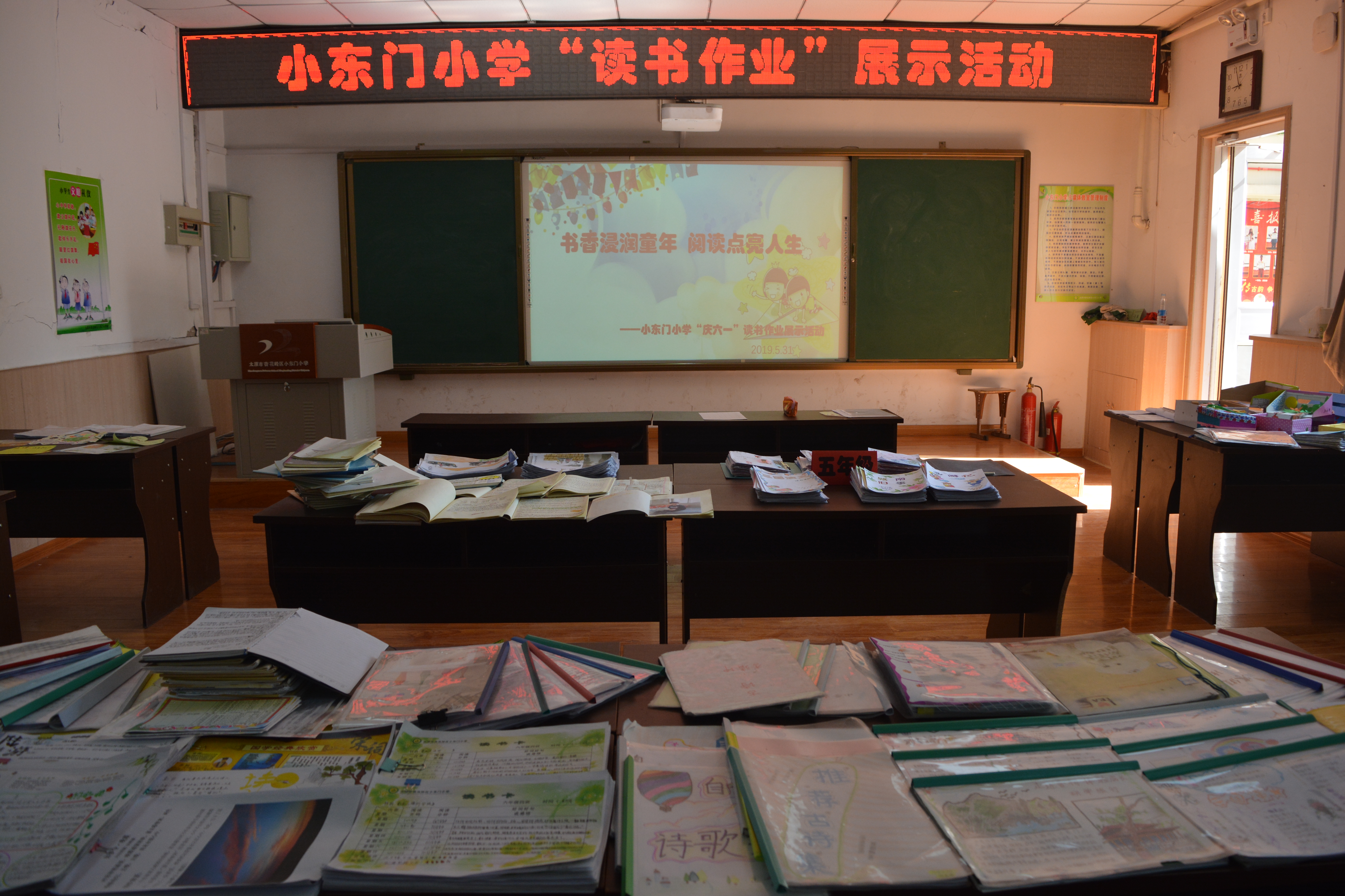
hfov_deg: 67.4
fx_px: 1009
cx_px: 672
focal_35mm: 27
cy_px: 448
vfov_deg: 47.9
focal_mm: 18
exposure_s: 1/125
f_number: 5.6
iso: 400
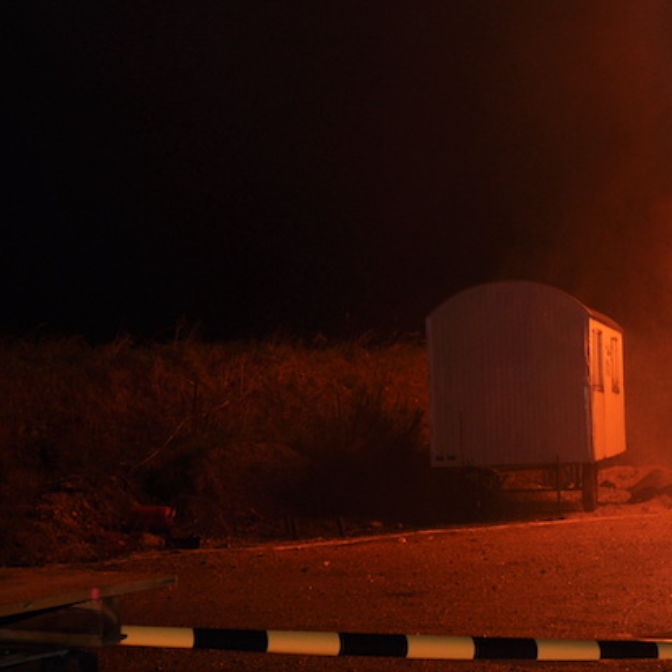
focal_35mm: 80
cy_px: 377
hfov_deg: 20.6
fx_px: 1757
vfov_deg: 21.6
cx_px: 737
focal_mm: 26
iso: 200
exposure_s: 1/200
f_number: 9
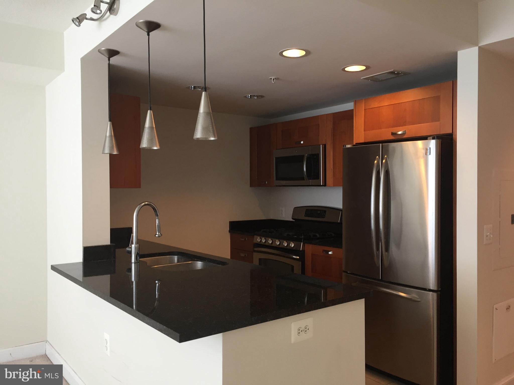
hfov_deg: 61.7
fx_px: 431
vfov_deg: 48.2
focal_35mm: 29
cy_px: 192
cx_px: 257
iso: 64
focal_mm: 4.15
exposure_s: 1/30
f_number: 2.2
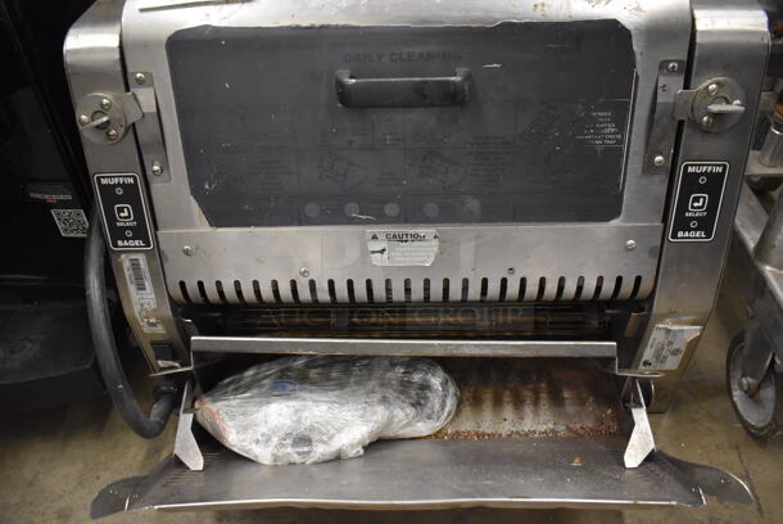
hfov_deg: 67.3
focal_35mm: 27
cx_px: 392
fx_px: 588
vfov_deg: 48.0
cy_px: 262
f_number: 3.5
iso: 2800
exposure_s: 1/125
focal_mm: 18
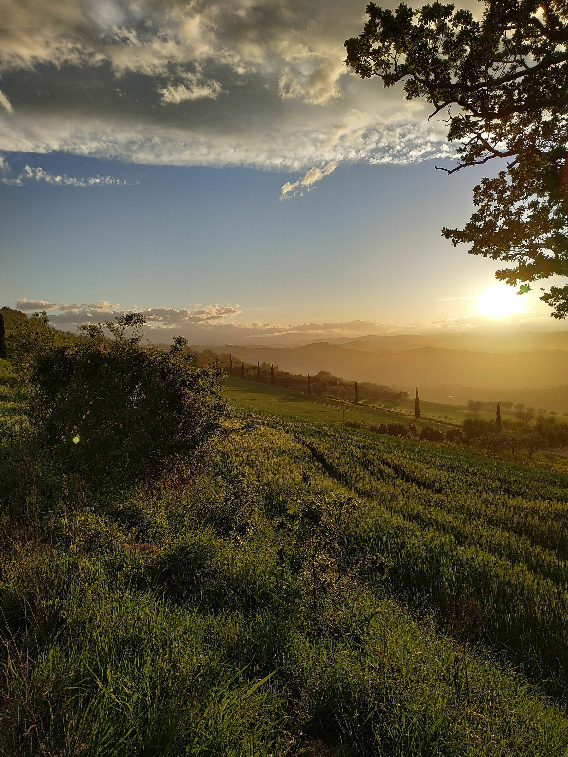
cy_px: 378
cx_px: 284
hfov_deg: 56.8
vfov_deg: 71.6
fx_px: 525
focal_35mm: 24
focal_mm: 3.94
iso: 250
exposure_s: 1/2779
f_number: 1.9
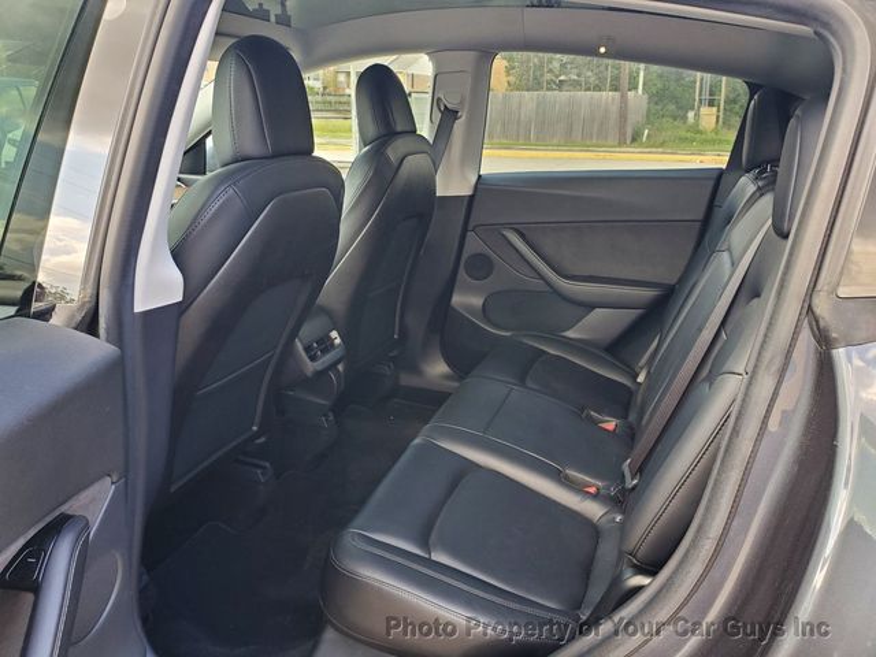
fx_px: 658
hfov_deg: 67.3
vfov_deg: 53.1
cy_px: 328
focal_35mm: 26
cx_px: 438
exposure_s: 1/120
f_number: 2.4
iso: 160
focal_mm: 4.3
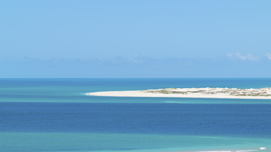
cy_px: 94
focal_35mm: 154
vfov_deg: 7.9
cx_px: 126
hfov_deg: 14.0
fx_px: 1107
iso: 100
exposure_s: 1/640
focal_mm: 60
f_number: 5.6
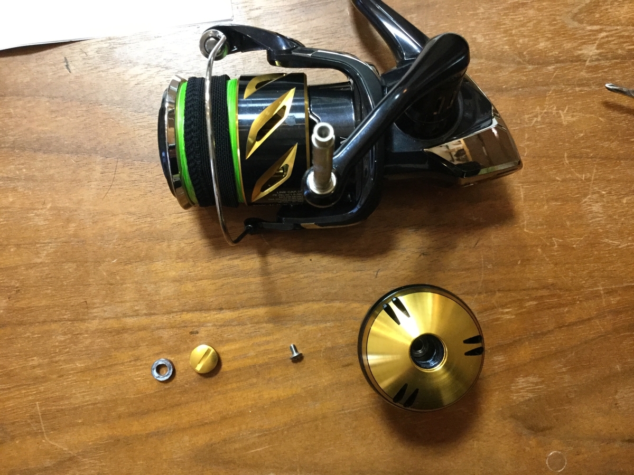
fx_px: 568
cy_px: 238
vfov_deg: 45.4
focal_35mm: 31
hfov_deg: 58.4
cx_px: 317
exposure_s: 1/24
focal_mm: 3.3
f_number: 2.4
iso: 200
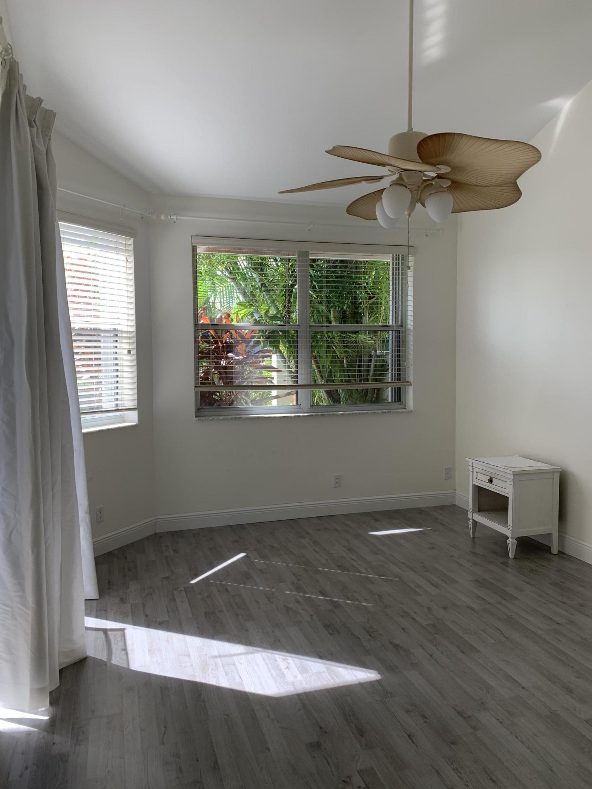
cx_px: 296
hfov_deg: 53.1
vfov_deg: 67.3
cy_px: 394
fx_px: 593
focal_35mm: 26
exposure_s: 1/121
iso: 50
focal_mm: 4.25
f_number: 1.8
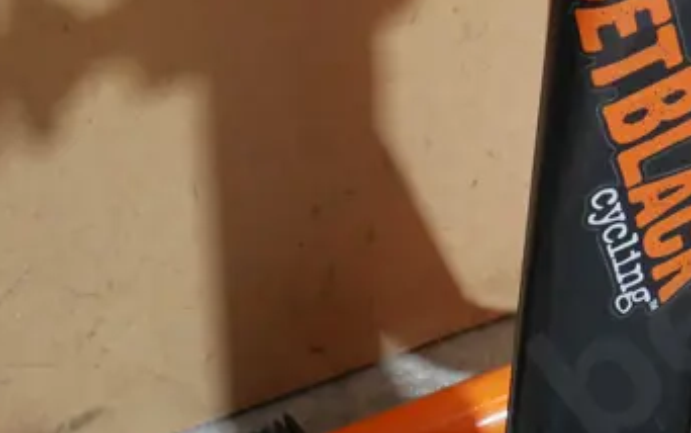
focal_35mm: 146
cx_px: 1016
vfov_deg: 9.0
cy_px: 80
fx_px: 2750
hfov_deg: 13.5
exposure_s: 1/60
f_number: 5.1
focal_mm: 23
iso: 1600
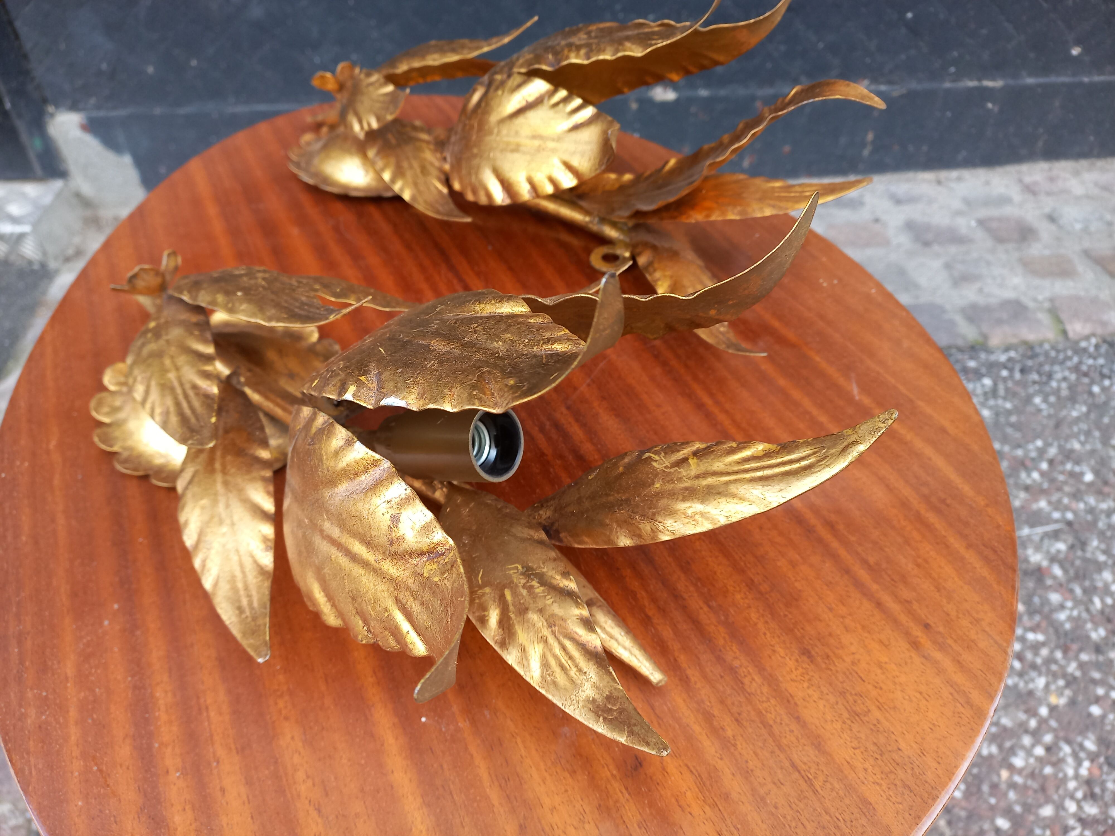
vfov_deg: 54.9
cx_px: 558
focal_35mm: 25
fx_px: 805
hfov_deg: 69.4
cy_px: 418
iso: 80
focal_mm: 4.65
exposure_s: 1/100
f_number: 1.8
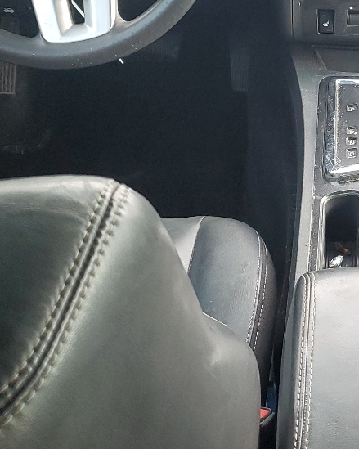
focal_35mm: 74
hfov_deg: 19.7
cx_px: 402
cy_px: 123
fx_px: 983
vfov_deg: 25.5
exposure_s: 1/120
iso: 92
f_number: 1.5
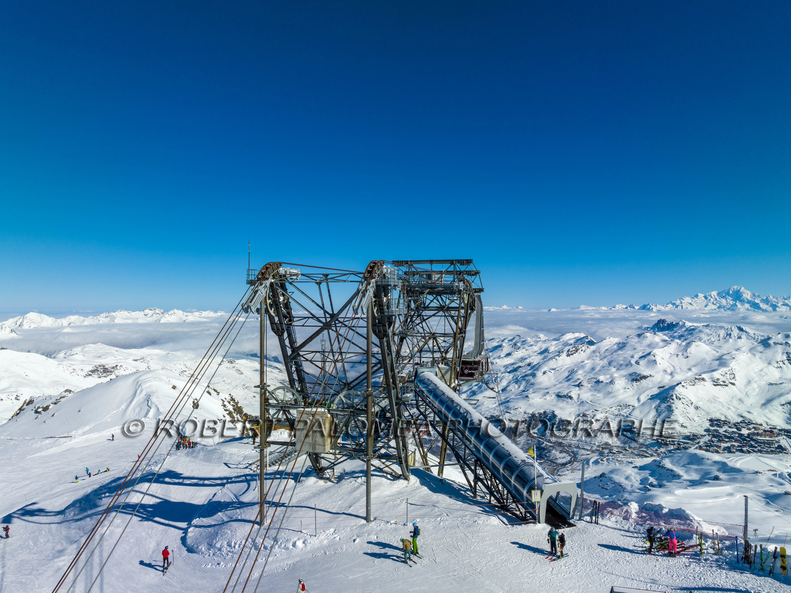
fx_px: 548
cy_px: 296
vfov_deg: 56.8
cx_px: 396
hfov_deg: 71.6
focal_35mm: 24
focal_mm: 12.3
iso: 100
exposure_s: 1/400
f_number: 11
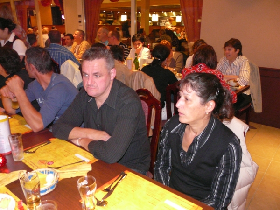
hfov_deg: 60.0
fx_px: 243
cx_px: 140
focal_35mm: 30
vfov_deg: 46.8
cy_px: 105
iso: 400
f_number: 2.8
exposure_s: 1/8
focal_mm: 4.9
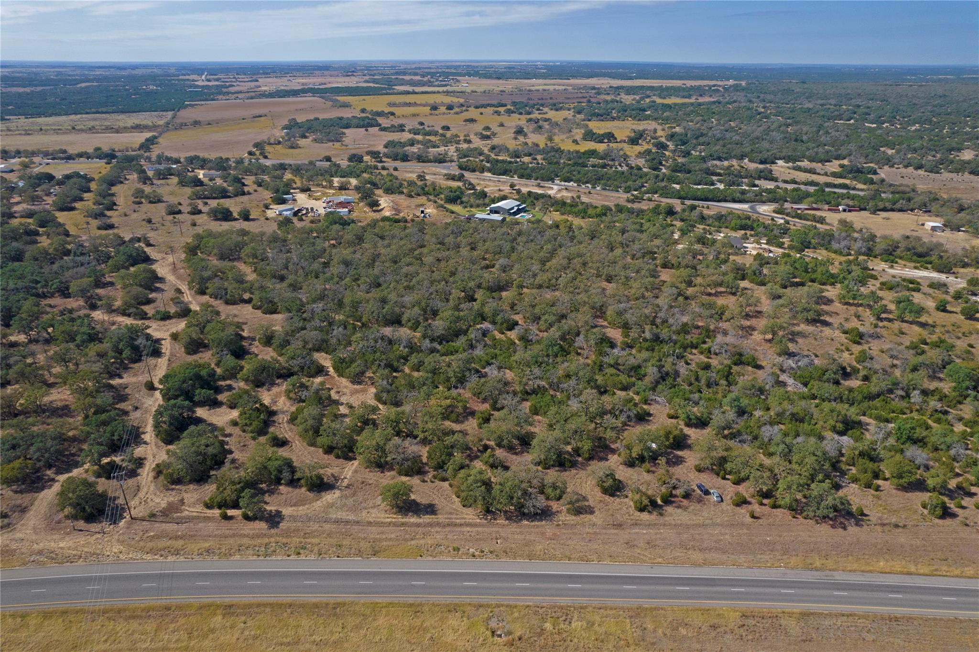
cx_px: 490
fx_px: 598
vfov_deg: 57.2
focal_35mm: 22
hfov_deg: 78.6
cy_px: 326
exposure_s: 1/3000
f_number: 2.8
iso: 150
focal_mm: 8.38
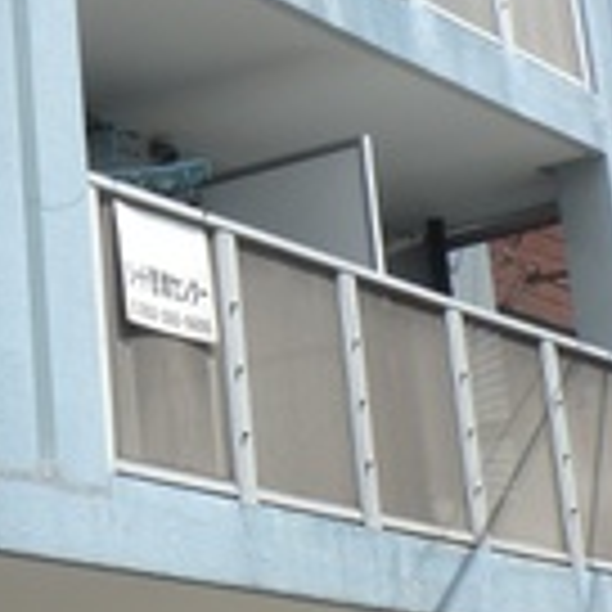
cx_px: -74
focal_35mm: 127
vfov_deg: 13.5
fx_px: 2540
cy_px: -63
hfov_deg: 13.4
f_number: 4.4
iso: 125
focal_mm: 5
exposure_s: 1/800
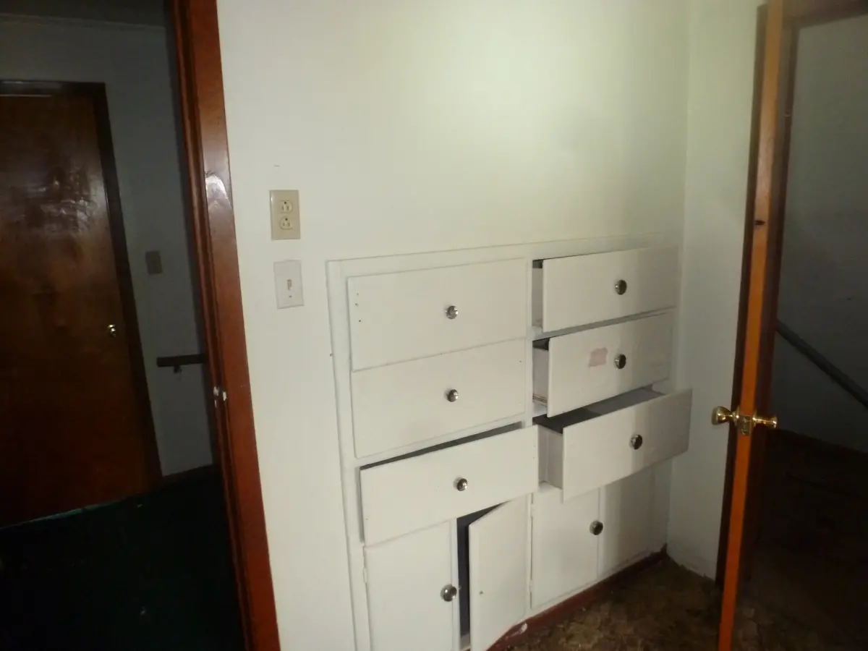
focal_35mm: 24
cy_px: 326
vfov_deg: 56.8
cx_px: 434
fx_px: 602
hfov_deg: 71.6
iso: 400
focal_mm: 4.3
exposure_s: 1/60
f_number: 3.3
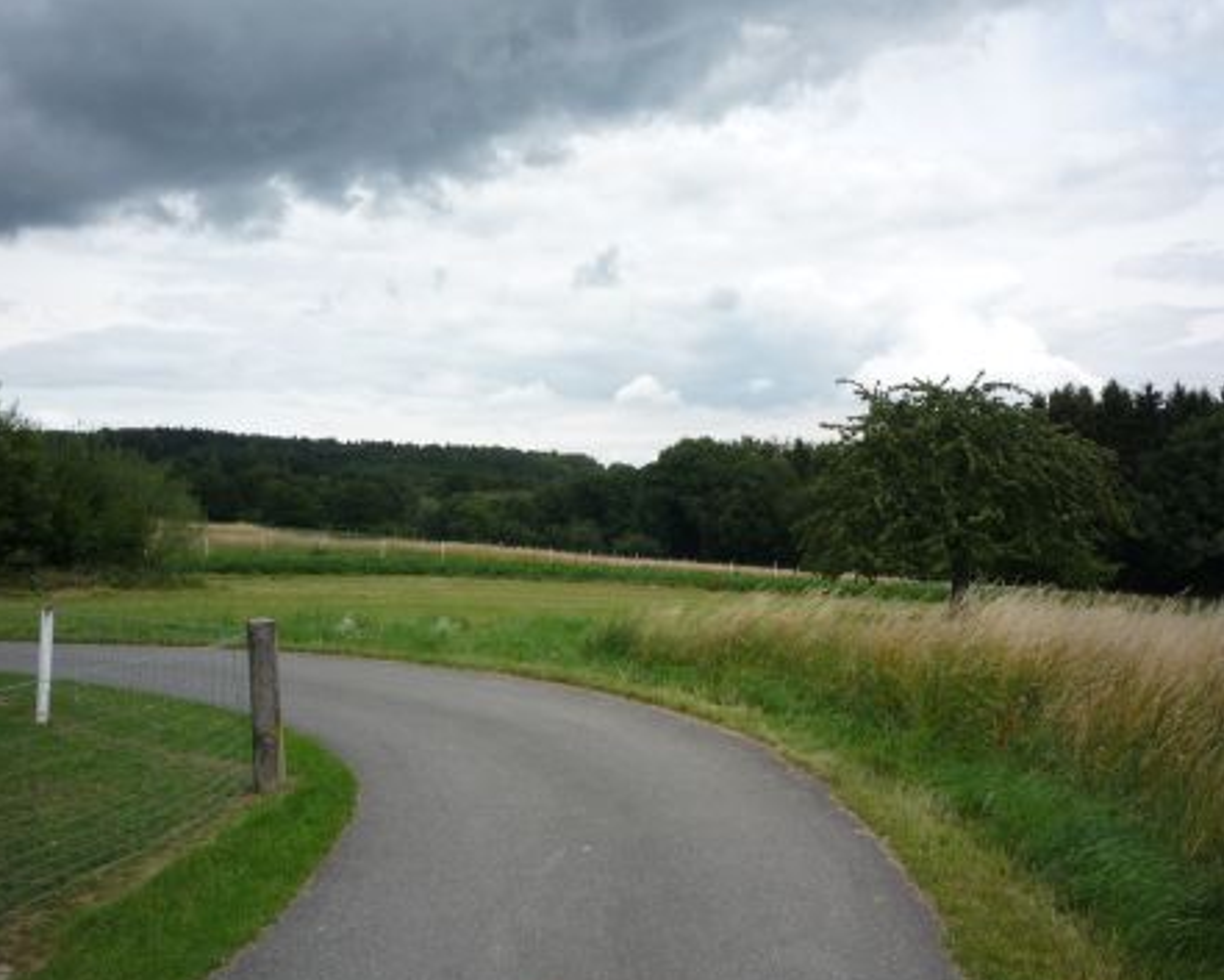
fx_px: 1232
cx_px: 608
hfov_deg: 52.8
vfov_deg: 43.4
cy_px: 494
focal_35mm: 34
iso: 100
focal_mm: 5.2
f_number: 5
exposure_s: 1/400
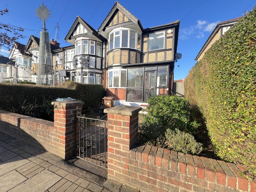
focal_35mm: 13
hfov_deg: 106.2
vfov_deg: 89.9
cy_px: 96
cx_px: 128
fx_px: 96
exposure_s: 1/237
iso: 32
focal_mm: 1.57
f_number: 1.8
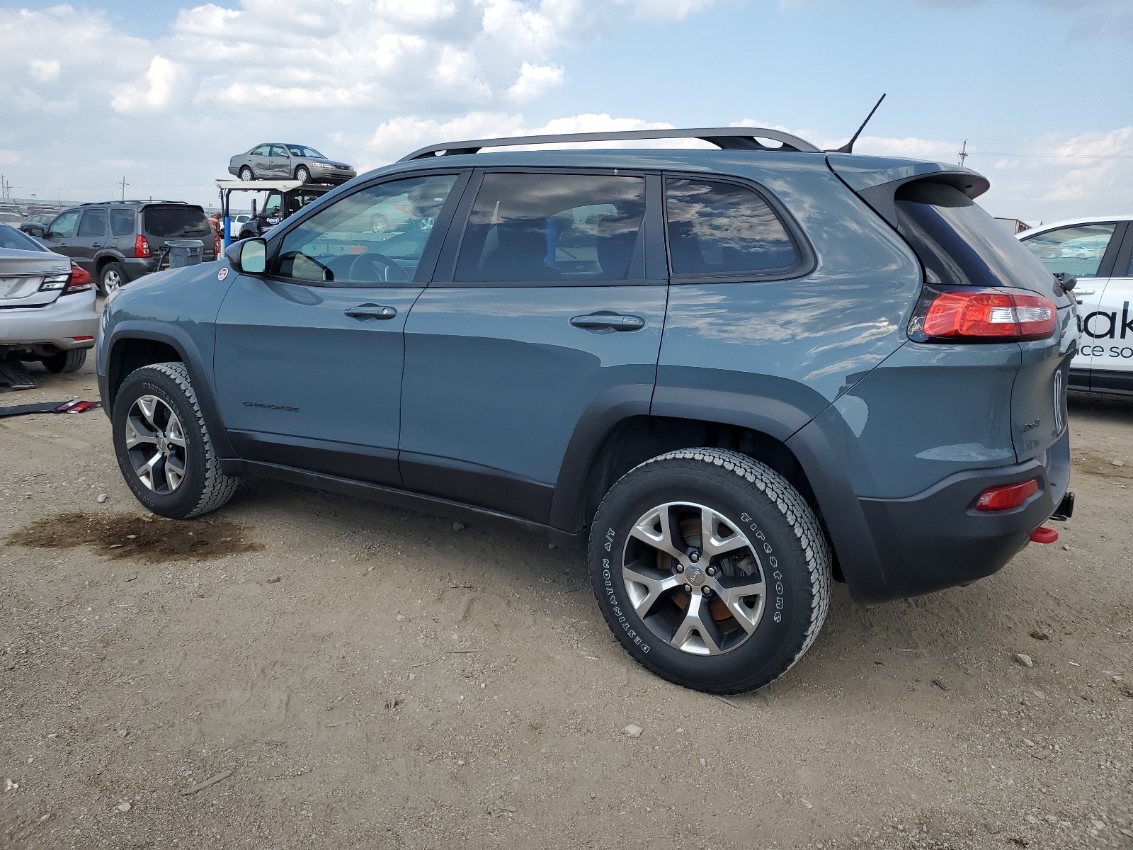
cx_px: 566
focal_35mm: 26
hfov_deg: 67.3
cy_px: 425
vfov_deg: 53.1
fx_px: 851
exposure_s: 1/2000
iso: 50
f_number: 1.5
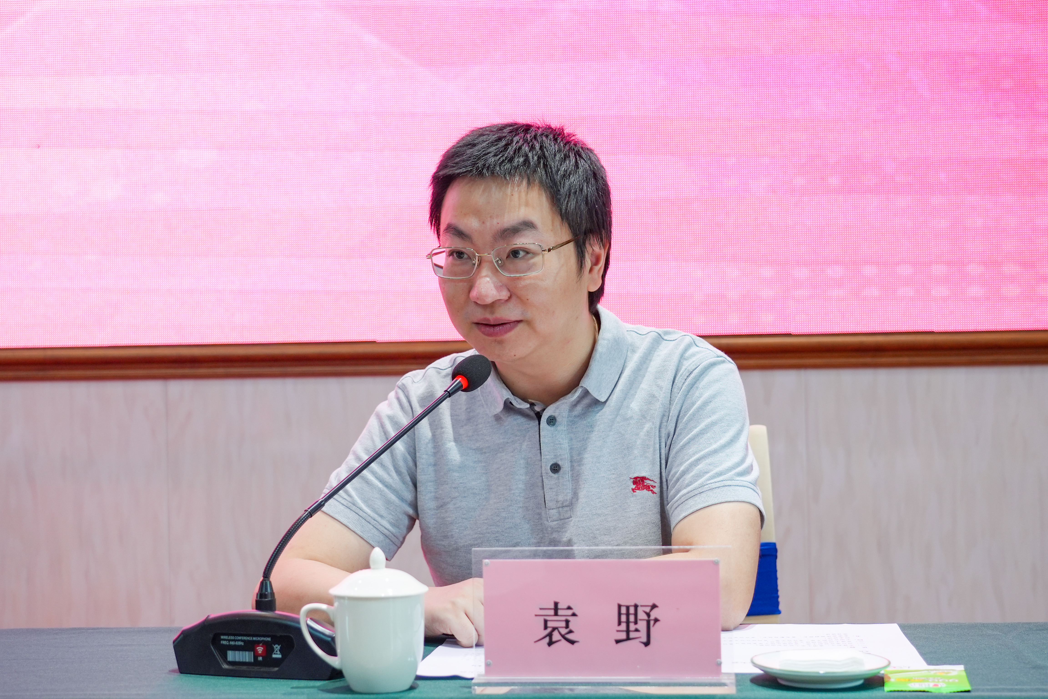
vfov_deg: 21.6
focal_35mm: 63
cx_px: 524
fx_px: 1834
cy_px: 350
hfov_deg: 31.9
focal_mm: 42
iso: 400
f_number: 4
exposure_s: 1/80
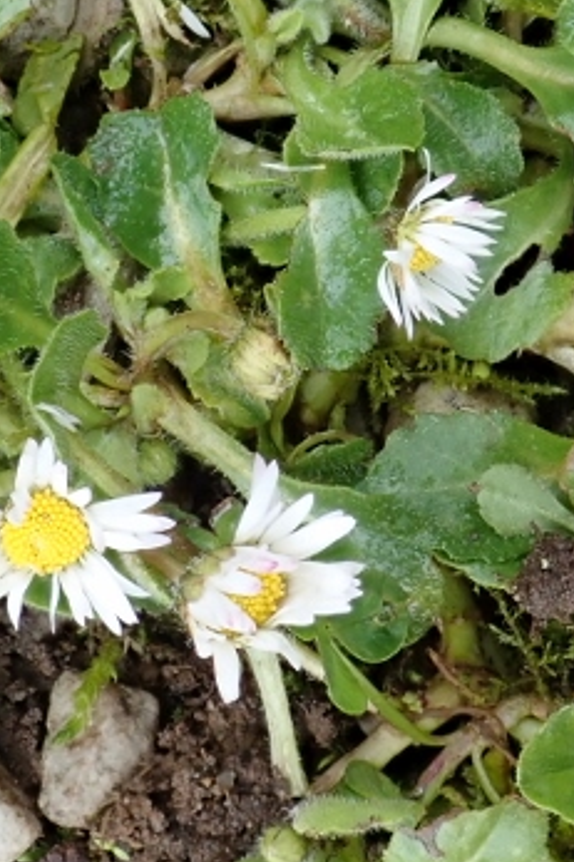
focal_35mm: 72
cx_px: 97
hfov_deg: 18.7
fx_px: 1724
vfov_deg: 28.1
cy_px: 370
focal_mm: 5.5
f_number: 3.2
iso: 160
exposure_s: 1/125
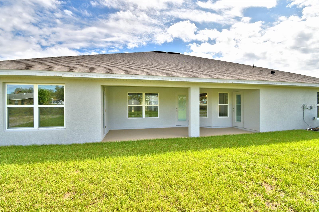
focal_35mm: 15
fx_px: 133
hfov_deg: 100.4
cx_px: 160
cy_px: 106
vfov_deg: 77.3
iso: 100
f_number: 10
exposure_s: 1/250
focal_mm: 10
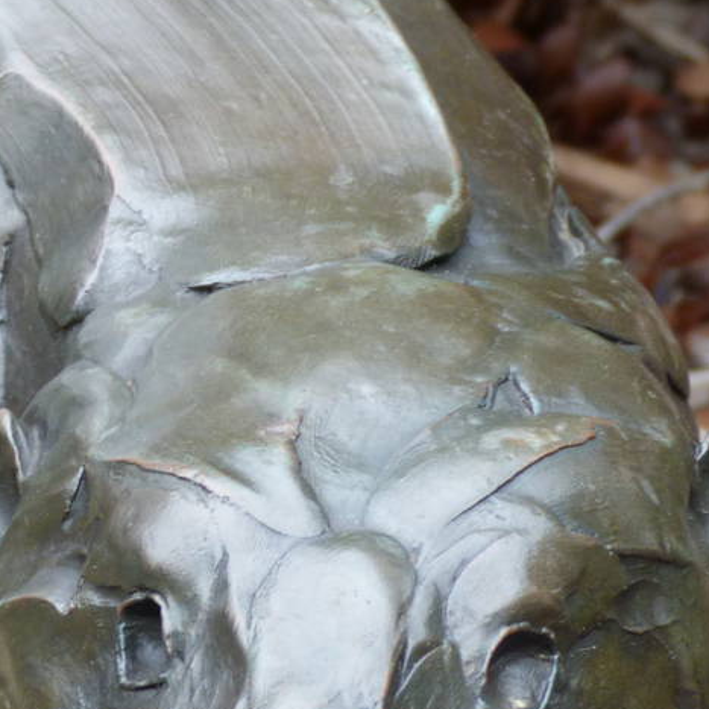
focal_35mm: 318
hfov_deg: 5.5
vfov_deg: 5.5
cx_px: -255
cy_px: 404
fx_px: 7369
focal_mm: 19
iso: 80
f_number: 3.5
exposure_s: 1/100
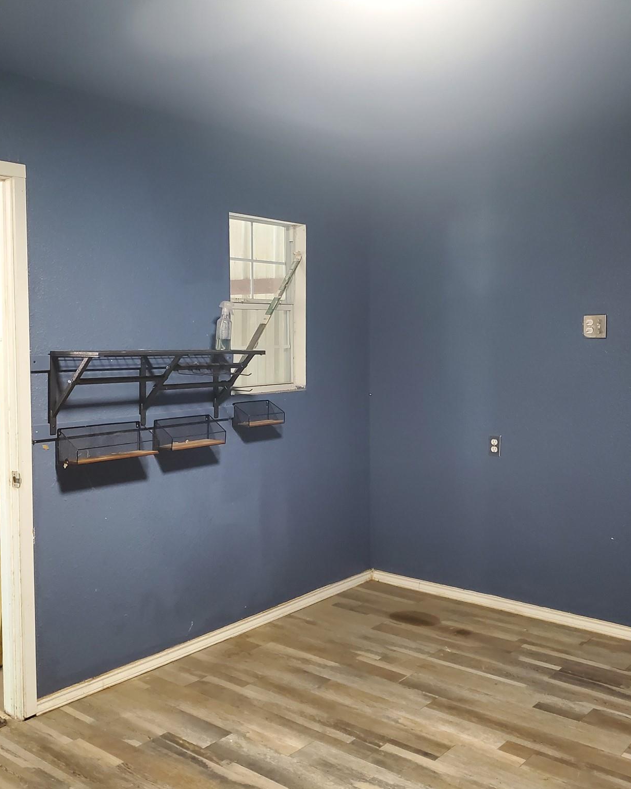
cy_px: 394
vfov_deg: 52.8
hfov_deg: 43.3
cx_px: 283
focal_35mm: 34
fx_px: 794
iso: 400
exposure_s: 1/40
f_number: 1.5
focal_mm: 4.3
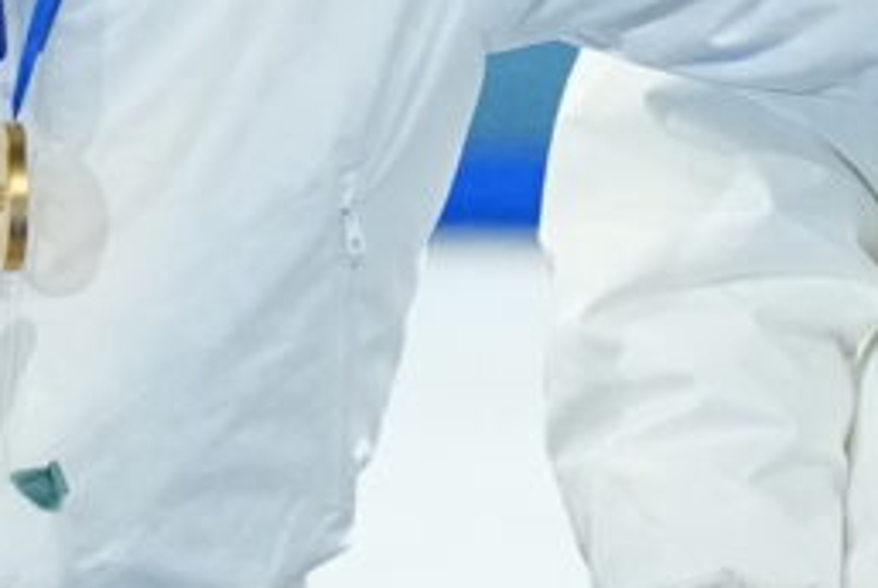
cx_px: 1267
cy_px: 162
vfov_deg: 0.5
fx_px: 68292
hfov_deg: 0.7
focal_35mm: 2797
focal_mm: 400
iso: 2500
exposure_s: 1/500
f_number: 4
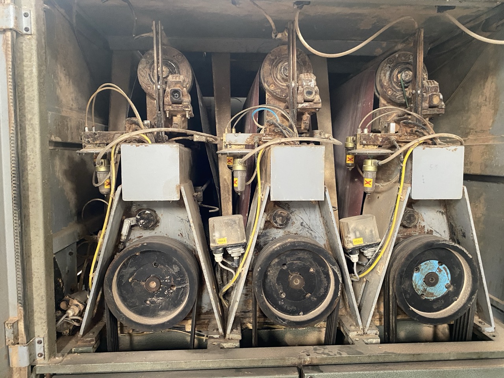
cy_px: 189
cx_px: 252
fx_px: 379
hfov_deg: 67.3
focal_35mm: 26
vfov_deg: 53.1
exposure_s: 1/33
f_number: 1.8
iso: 640
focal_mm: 4.25
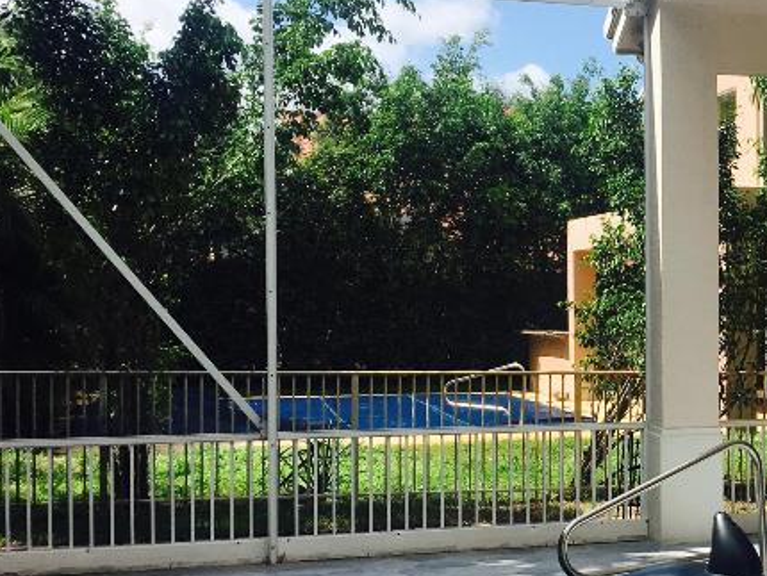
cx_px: 845
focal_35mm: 69
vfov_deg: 21.3
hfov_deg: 26.0
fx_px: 1530
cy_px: 358
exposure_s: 1/999
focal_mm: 4.15
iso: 25
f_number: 2.2
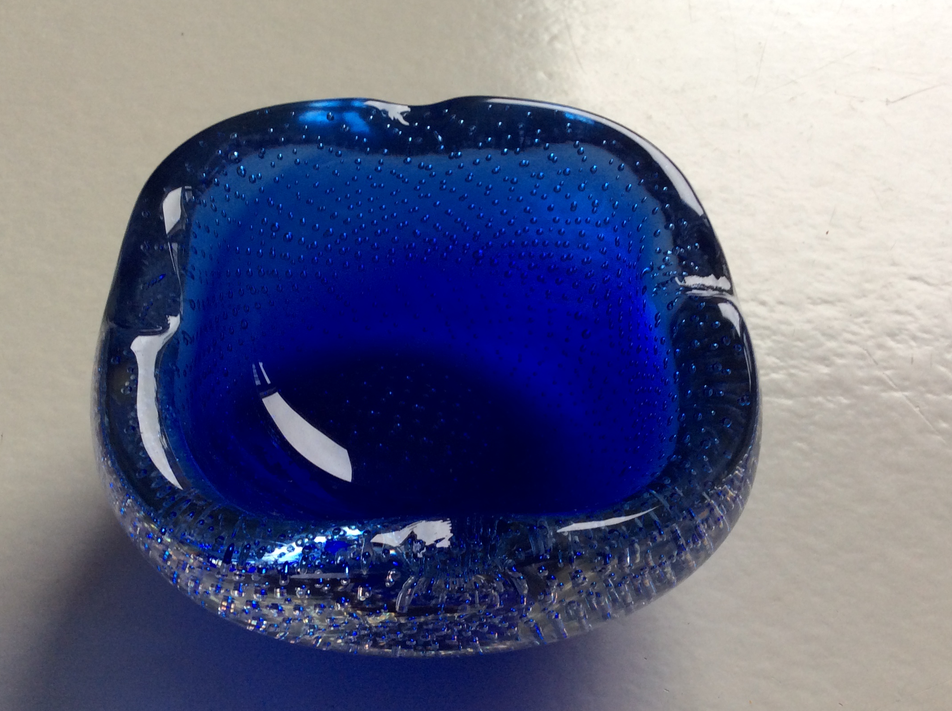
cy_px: 393
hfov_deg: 47.7
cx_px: 400
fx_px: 1071
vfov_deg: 36.7
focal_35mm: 39
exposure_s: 1/33
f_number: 2.4
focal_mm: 3.3
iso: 40
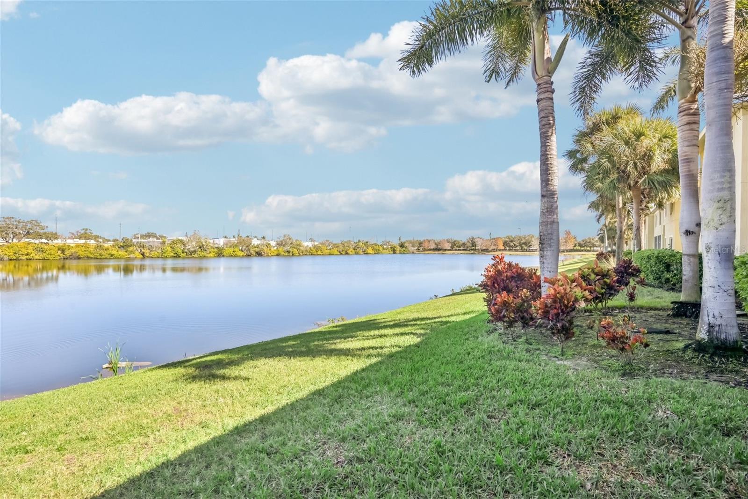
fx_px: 353
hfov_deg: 93.3
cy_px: 250
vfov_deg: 70.4
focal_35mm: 17
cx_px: 374
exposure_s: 1/640
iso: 400
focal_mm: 17
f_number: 8
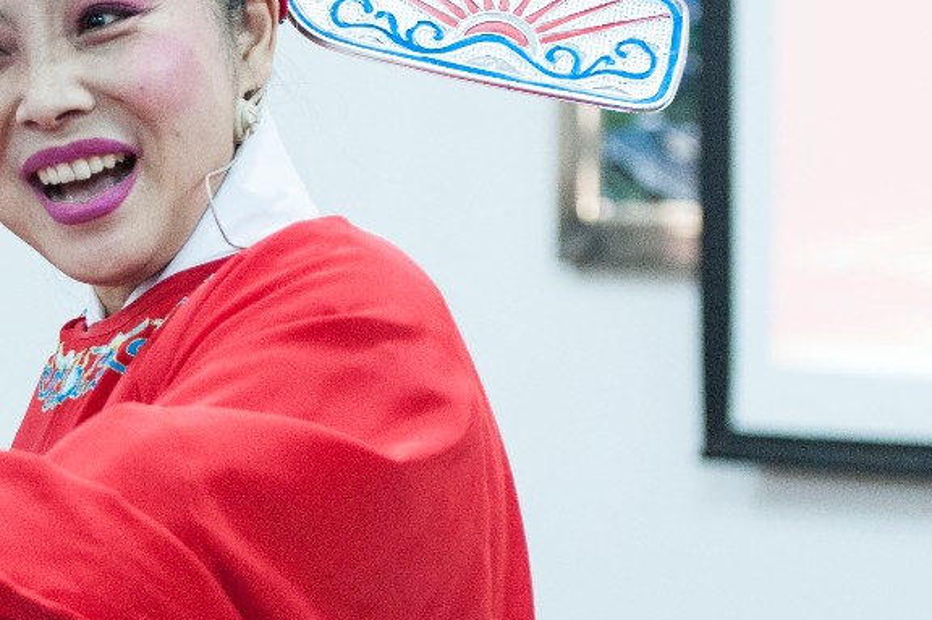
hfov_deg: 8.6
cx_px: 78
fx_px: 6182
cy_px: 382
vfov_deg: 5.7
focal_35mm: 239
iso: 3200
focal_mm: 86
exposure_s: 1/400
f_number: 2.8
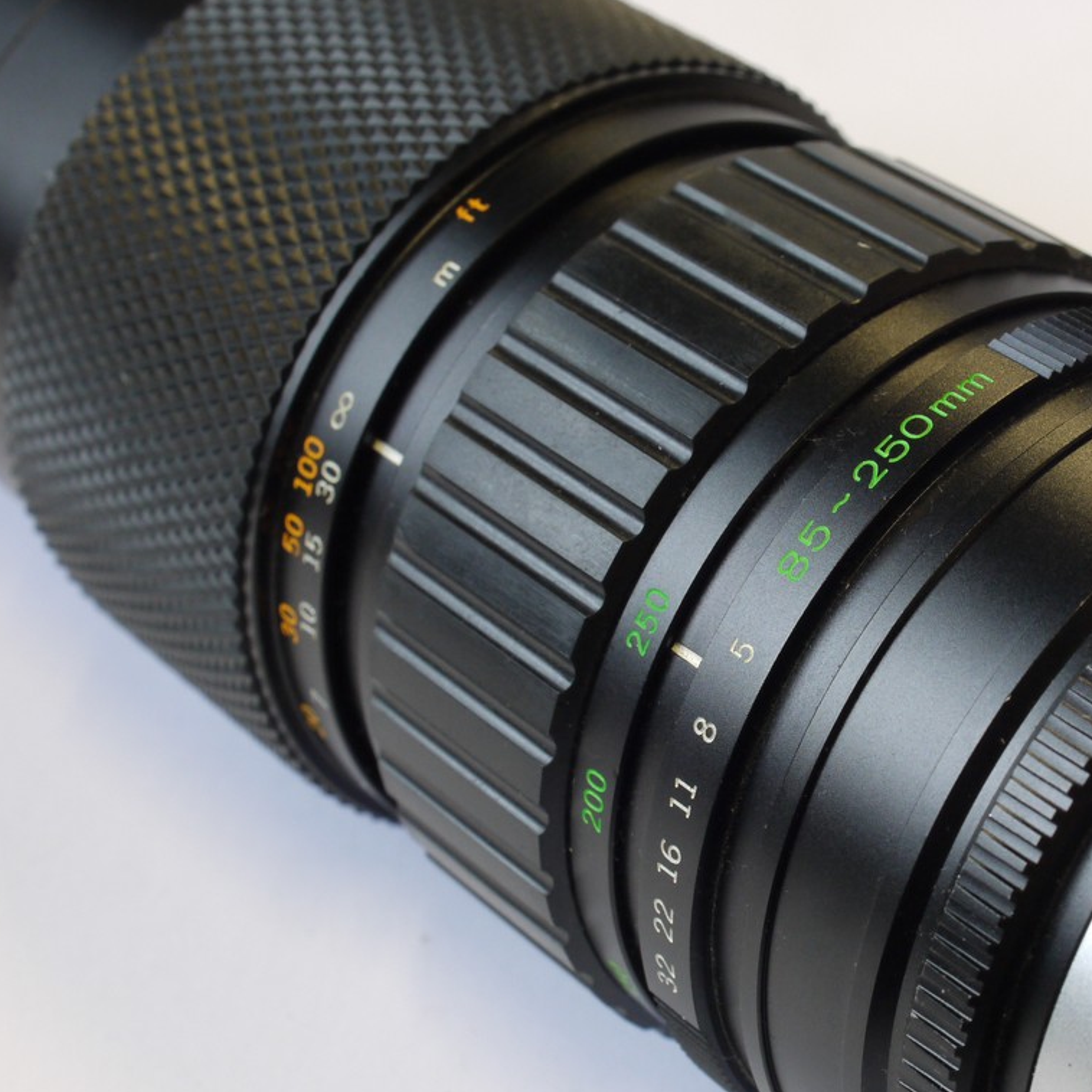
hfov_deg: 20.5
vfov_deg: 20.6
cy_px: 596
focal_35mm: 84
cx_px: 834
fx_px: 2998
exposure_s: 1/20
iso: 400
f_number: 9
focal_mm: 30
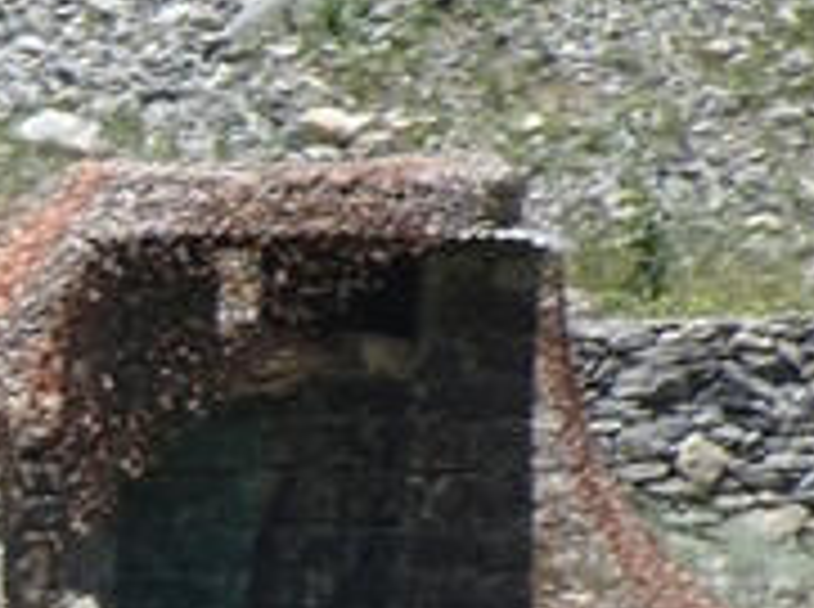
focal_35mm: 1624
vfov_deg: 0.9
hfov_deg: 1.2
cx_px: -355
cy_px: 712
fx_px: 38113
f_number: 6.3
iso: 80
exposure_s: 1/320
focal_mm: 68.35
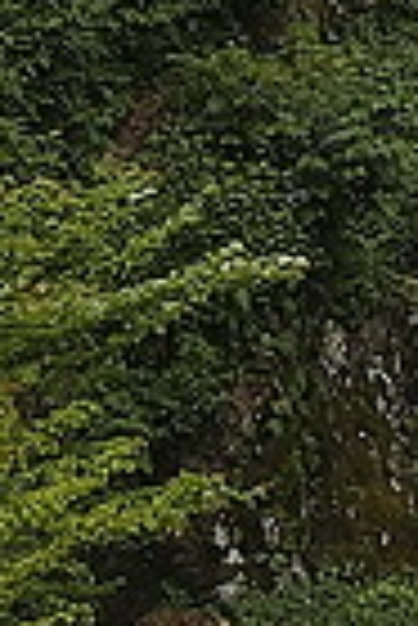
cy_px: -581
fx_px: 2901
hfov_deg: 7.6
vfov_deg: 11.2
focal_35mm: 167
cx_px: 1054
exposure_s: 1/250
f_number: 5.6
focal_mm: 14
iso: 200
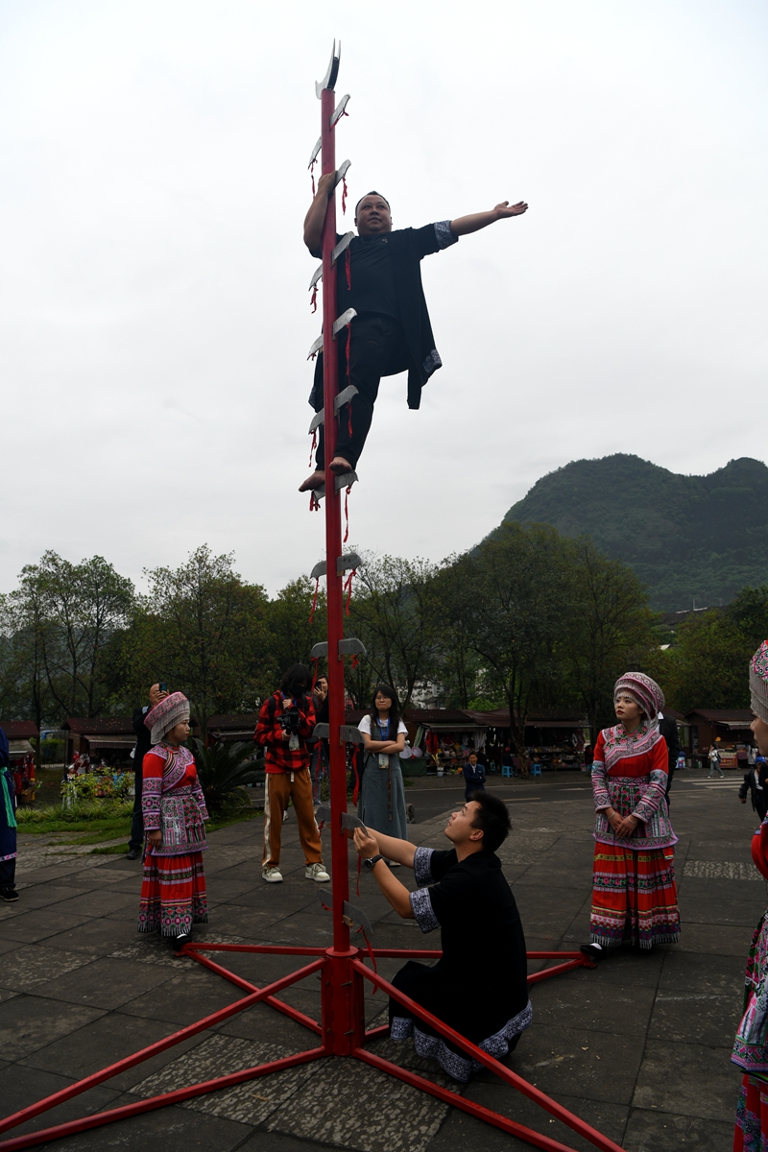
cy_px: 576
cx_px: 384
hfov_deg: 53.1
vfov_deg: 73.7
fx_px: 768
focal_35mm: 24
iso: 160
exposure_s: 1/200
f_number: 7.1
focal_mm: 24
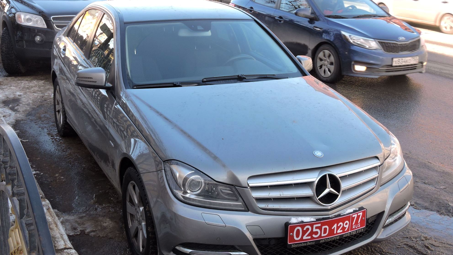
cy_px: 121
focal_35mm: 44
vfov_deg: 27.1
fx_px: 528
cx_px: 228
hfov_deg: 46.4
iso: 100
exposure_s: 1/100
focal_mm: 7.2
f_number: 3.8
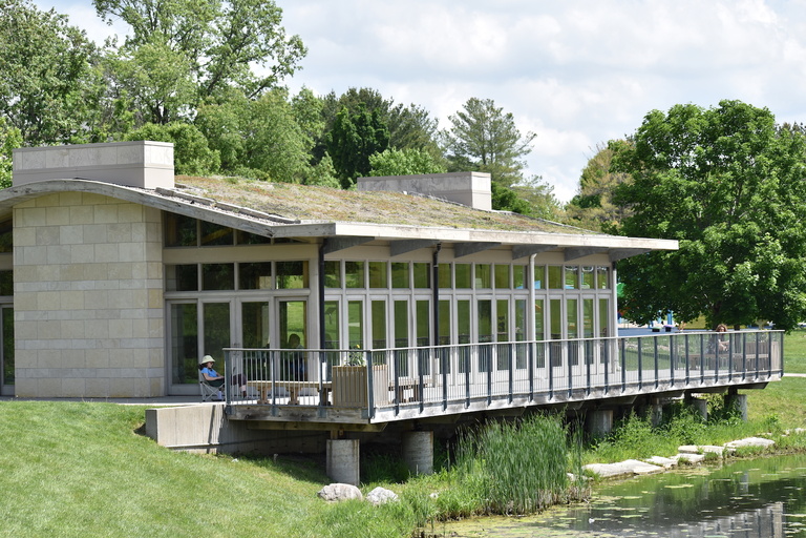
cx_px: 403
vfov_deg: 13.0
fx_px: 2351
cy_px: 269
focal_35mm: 105
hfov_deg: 19.5
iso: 200
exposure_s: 1/640
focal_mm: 70
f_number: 6.3
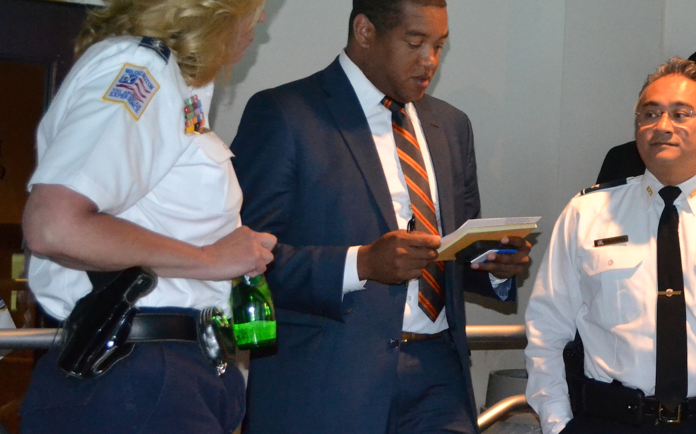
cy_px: 211
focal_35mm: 88
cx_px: 649
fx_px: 1669
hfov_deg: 22.9
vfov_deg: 14.8
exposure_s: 1/60
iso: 3200
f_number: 4.5
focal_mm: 29
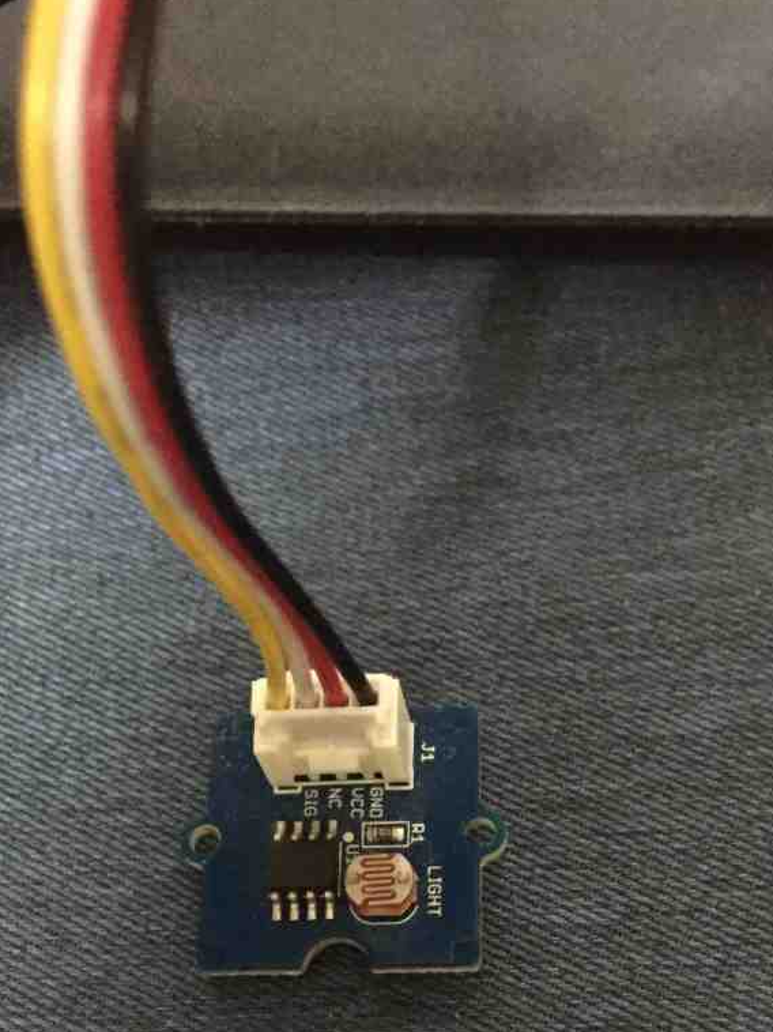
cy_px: 756
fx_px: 1460
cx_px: 369
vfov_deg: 38.1
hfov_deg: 29.7
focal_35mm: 49
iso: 800
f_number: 2.2
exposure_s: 1/17
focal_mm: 4.15
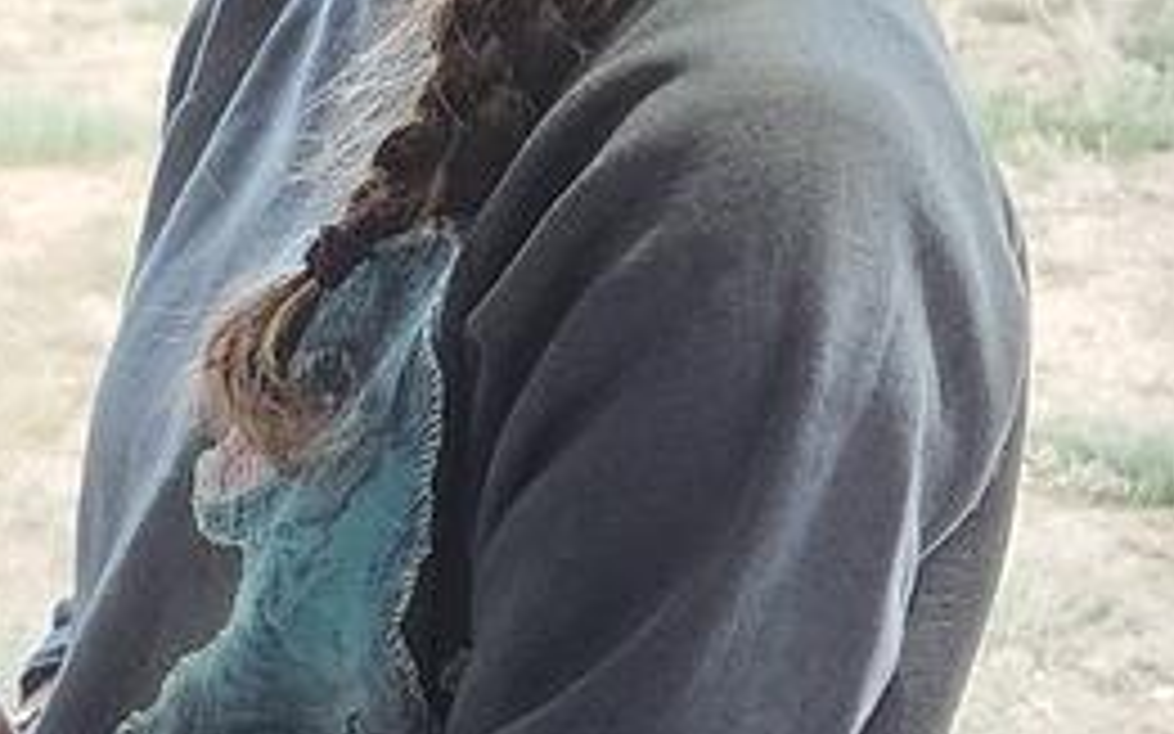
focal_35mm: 125
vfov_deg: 10.4
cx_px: -333
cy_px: 653
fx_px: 3999
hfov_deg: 15.9
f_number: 1.8
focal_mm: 5.4
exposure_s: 1/100
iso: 1000
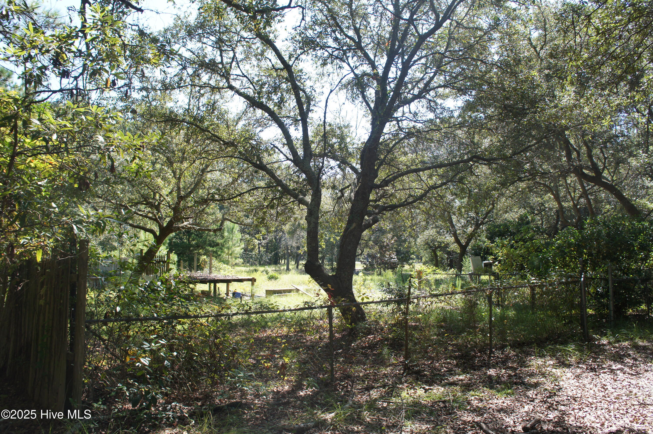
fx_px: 516
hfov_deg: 64.6
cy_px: 217
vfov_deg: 45.6
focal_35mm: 28
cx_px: 326
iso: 200
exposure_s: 1/250
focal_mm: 19
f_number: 5
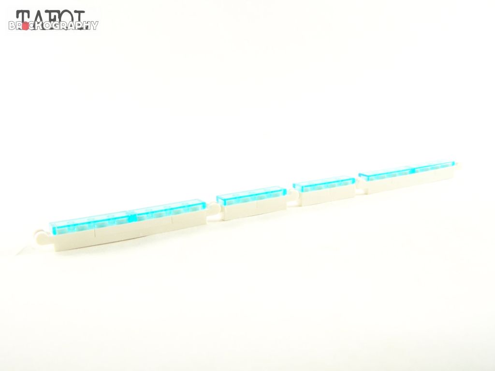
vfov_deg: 37.7
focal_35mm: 38
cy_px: 186
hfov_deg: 49.0
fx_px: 543
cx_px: 248
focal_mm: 6.3
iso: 400
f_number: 3.2
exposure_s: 1/60
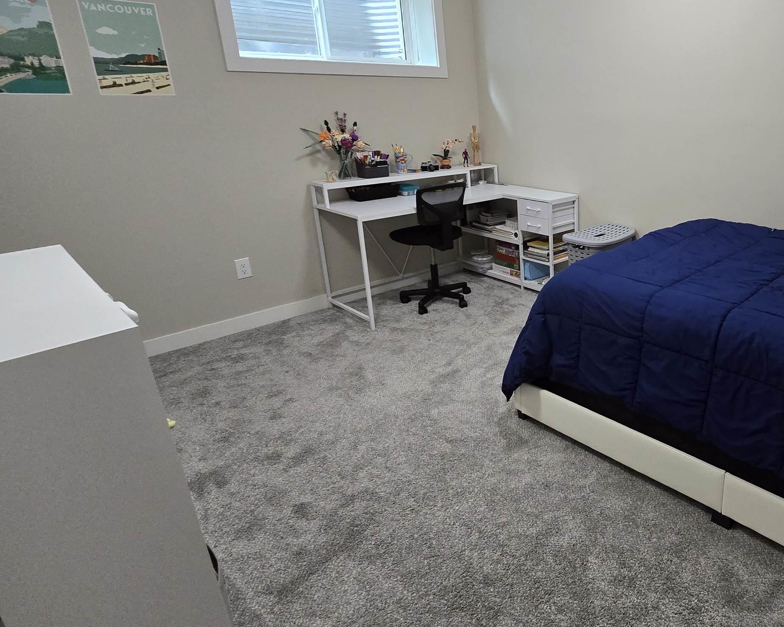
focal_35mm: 21
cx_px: 615
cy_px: 255
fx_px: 487
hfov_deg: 70.7
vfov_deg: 65.0
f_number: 2.2
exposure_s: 1/60
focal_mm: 2.2
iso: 500
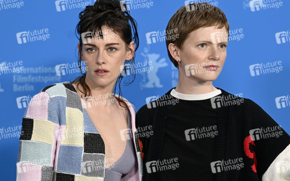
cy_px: 85
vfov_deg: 10.7
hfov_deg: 17.0
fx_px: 972
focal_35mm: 123
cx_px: 145
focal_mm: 120
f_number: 3.5
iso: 1600
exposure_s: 1/640
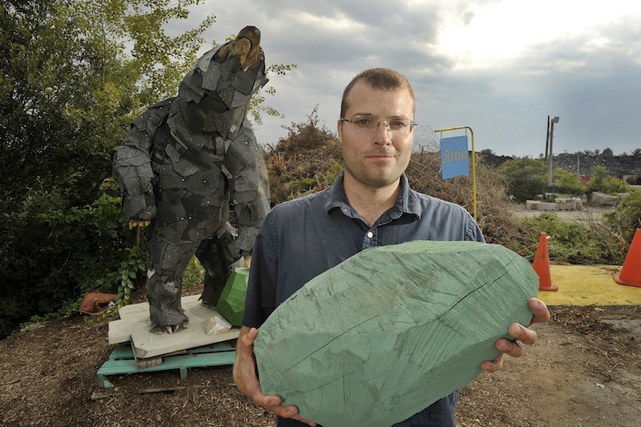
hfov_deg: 78.6
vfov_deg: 57.1
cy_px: 214
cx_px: 320
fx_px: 391
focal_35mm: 22
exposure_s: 1/250
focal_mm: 22
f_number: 8
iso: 200
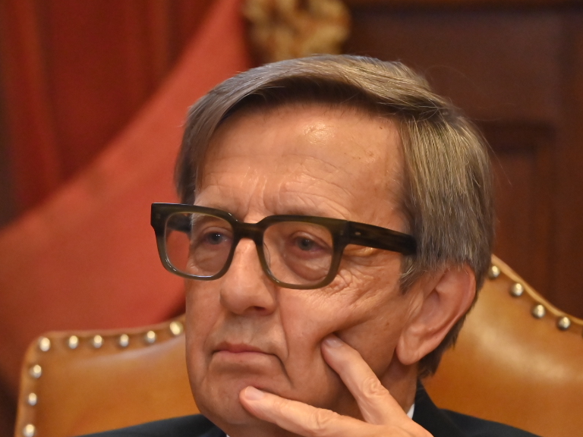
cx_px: 185
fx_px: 6147
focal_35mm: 365
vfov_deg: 4.1
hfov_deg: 5.4
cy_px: 374
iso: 4500
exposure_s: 1/400
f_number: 2.8
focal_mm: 180
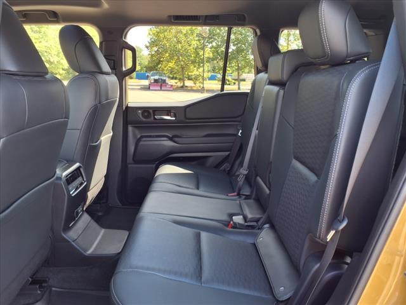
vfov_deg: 51.4
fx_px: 317
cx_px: 203
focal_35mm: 27
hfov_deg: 65.3
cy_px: 152
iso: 40
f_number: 1.9
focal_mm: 3.58
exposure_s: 1/60.2
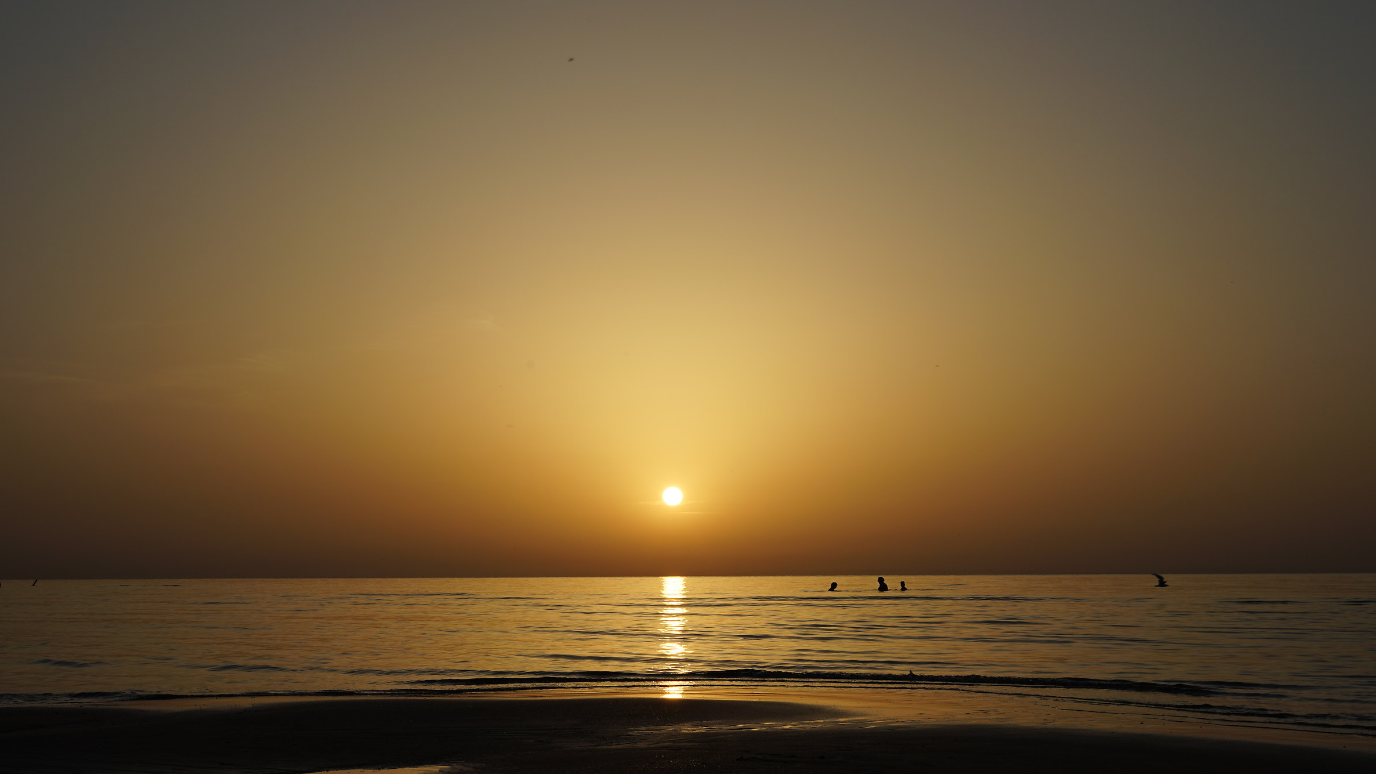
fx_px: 1934
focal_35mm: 53
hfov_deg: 39.2
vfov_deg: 22.6
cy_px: 423
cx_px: 686
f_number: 13
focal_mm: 50
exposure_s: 1/200
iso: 100
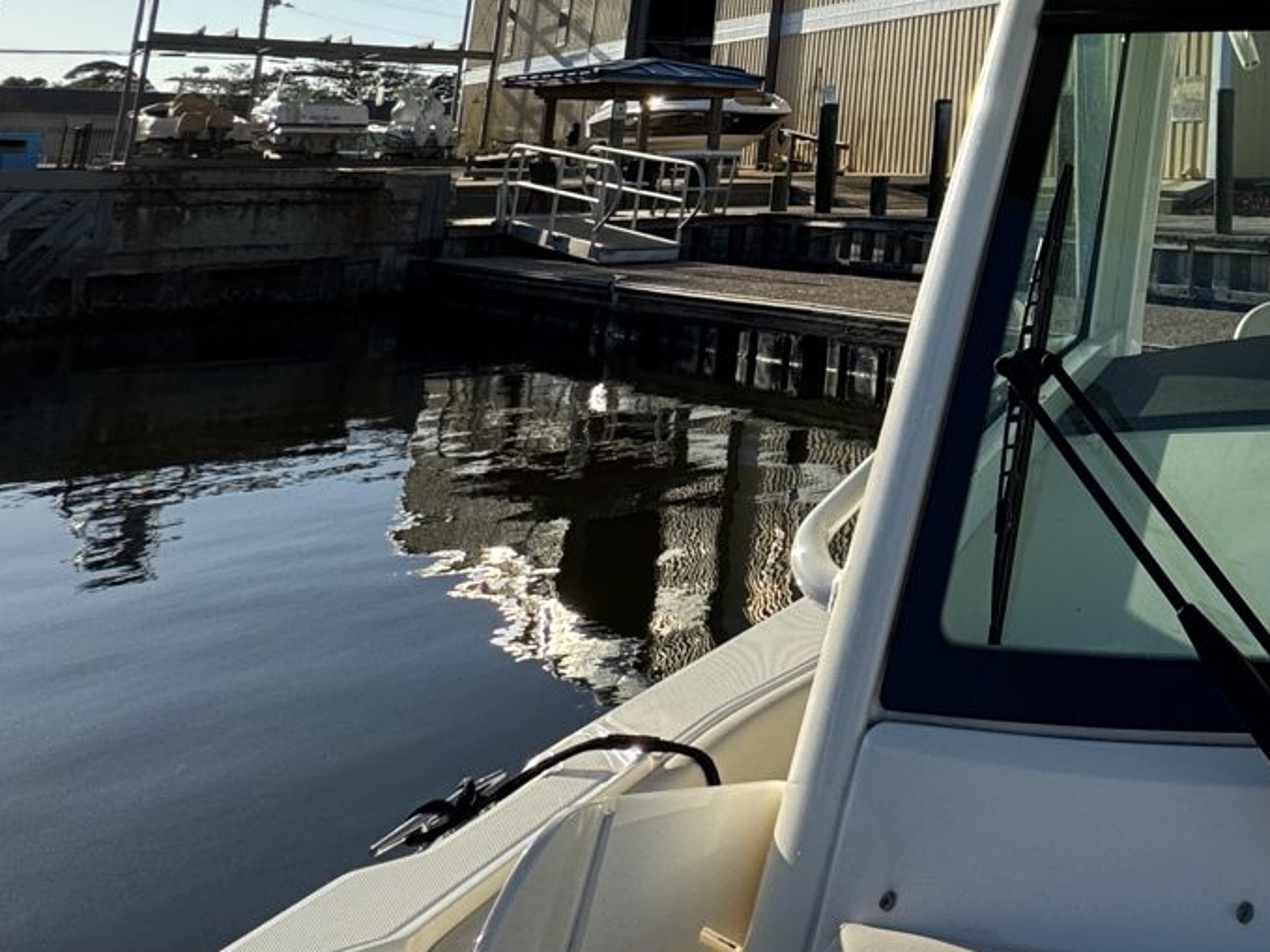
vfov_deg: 37.7
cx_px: 1476
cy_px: -26
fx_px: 1210
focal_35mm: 33
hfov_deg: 41.0
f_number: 2.2
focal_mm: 2.22
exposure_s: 1/1094
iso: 50
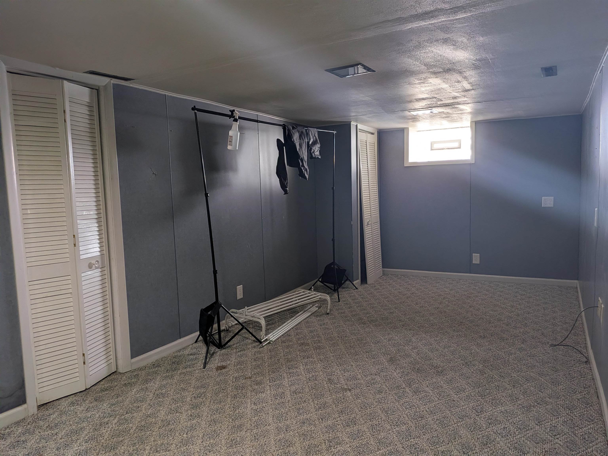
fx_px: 422
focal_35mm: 24
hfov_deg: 71.6
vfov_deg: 56.8
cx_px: 304
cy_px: 228
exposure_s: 1/120
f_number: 1.7
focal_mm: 4.53
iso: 210
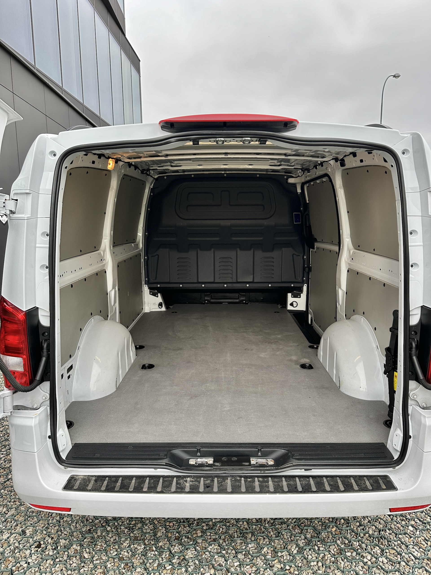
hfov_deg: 56.8
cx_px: 216
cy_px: 288
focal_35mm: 24
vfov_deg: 71.6
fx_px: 398
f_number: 1.78
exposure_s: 1/121
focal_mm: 6.86
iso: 125
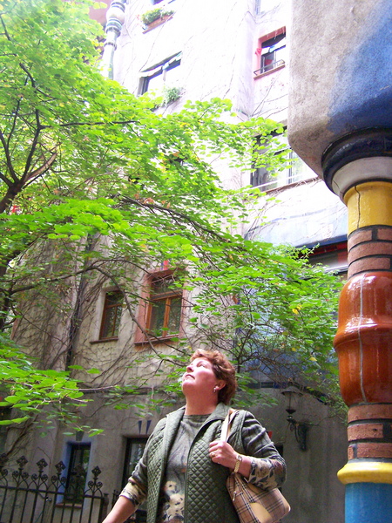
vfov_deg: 49.0
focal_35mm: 38
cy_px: 262
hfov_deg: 37.7
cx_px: 196
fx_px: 574
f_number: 2.8
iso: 400
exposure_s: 1/50
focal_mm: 6.3
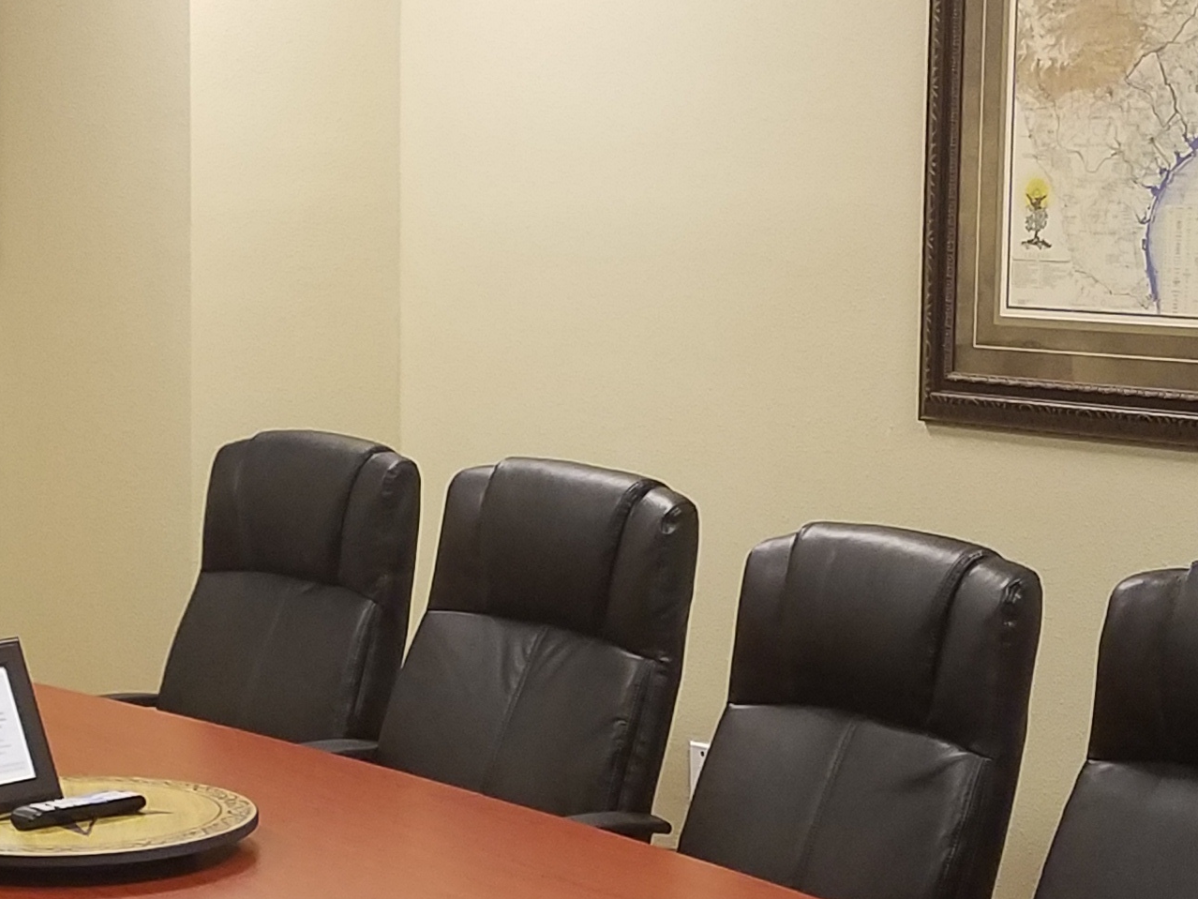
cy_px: 697
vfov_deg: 17.9
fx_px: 2838
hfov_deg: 23.8
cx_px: 485
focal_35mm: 82
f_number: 1.7
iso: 125
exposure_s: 1/60
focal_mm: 4.2
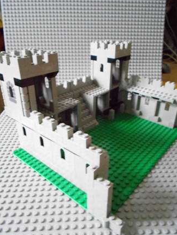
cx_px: 89
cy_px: 116
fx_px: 184
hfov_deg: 51.4
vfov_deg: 65.3
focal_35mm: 27
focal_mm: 4.6
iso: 800
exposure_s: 1/13
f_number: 3.2
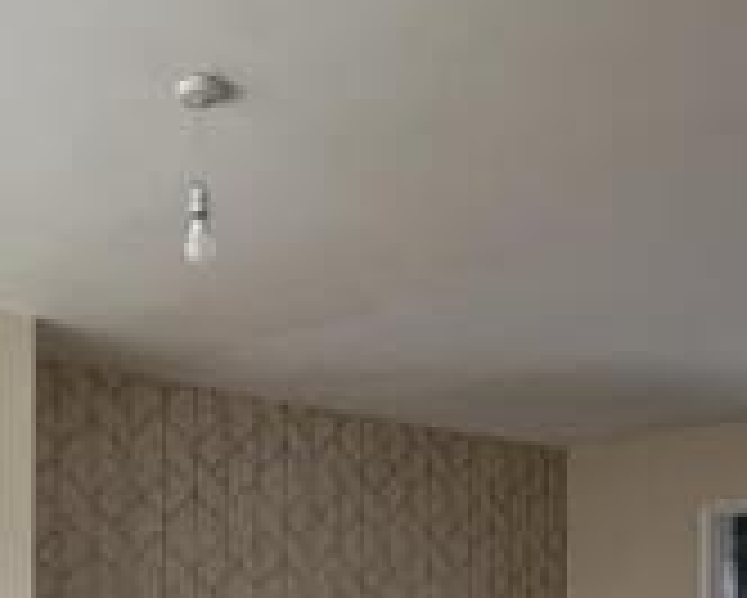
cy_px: 650
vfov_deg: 28.7
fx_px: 1062
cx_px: 196
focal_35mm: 48
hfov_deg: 37.9
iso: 125
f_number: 2.2
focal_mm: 2.22
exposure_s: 1/99
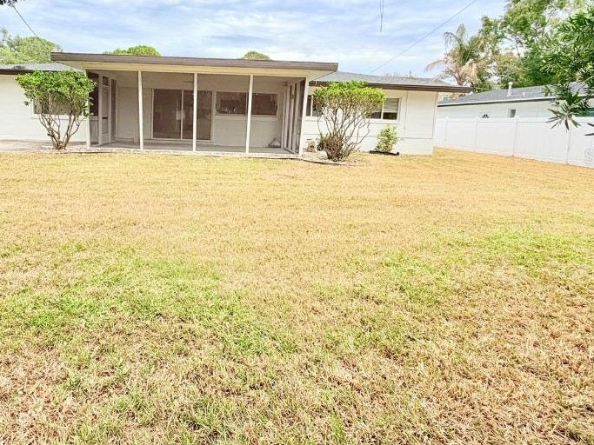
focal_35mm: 21
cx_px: 222
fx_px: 360
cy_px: 156
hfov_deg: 77.5
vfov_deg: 62.2
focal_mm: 2.22
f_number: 2.2
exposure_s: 1/638
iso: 40
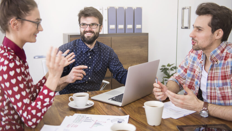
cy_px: 60
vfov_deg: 29.7
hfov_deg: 50.5
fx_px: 246
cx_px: 116
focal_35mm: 40
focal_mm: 38
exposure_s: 1/50
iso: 100
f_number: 2.8
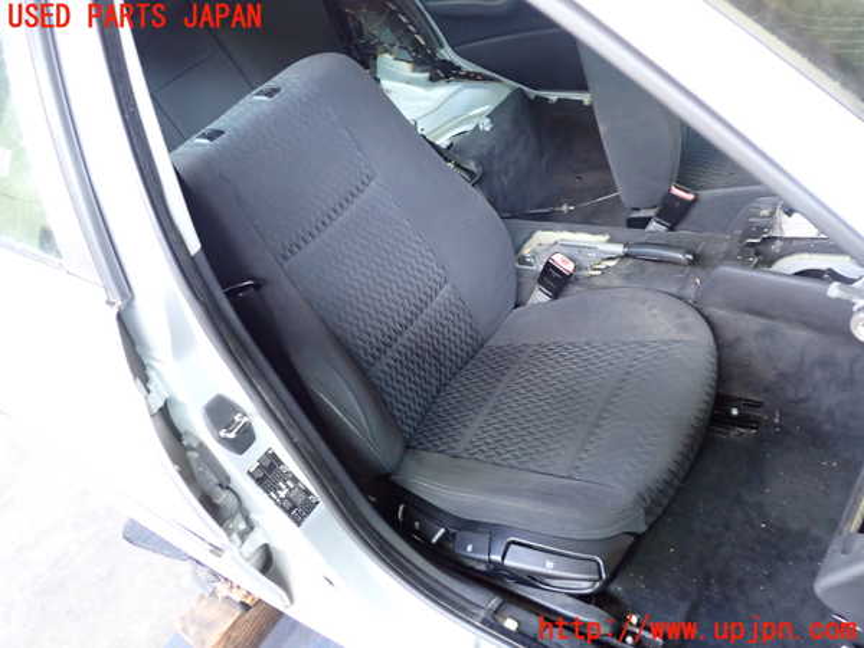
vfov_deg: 46.8
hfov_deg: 60.0
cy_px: 324
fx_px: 749
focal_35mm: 30
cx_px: 432
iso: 500
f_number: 2.3
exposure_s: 1/30
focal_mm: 5.4
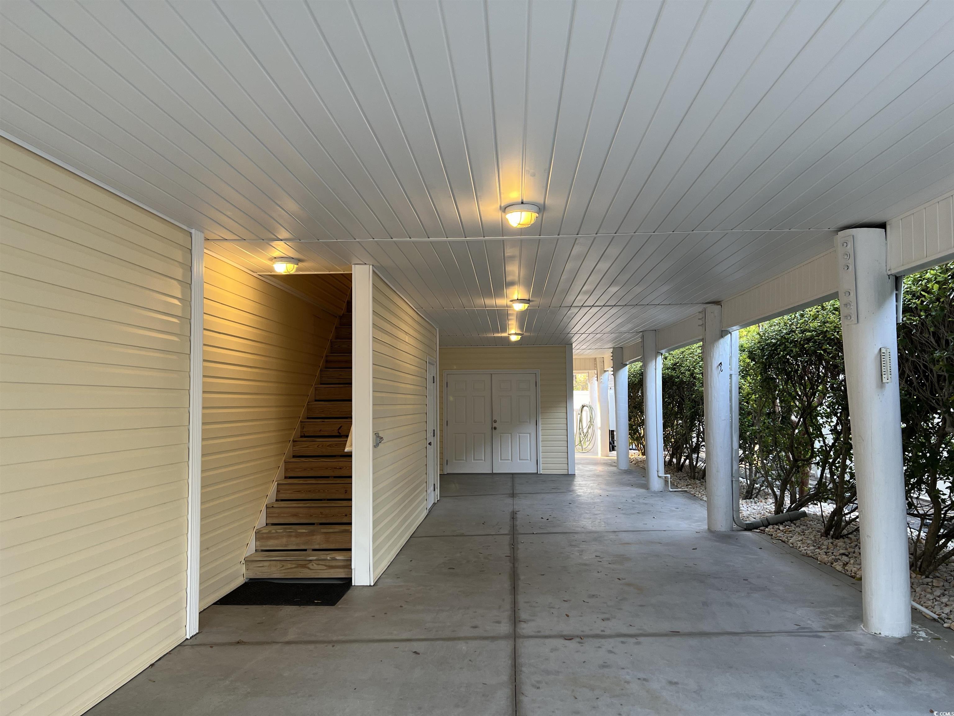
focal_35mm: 26
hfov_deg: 67.3
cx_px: 477
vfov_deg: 53.1
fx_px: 717
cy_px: 358
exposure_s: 1/60
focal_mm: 5.7
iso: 80
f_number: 1.5
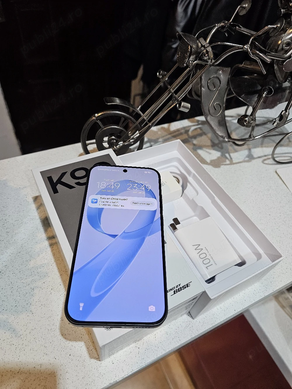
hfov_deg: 58.9
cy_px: 194
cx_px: 146
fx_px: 259
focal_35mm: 23
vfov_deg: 73.9
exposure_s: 1/101
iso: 200
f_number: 1.7
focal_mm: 6.3
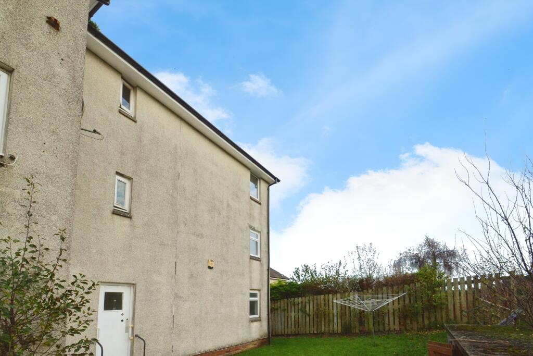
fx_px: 222
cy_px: 178
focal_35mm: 15
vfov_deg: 77.3
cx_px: 266
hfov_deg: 100.4
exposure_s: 1/320
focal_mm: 10
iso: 1100
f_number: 9
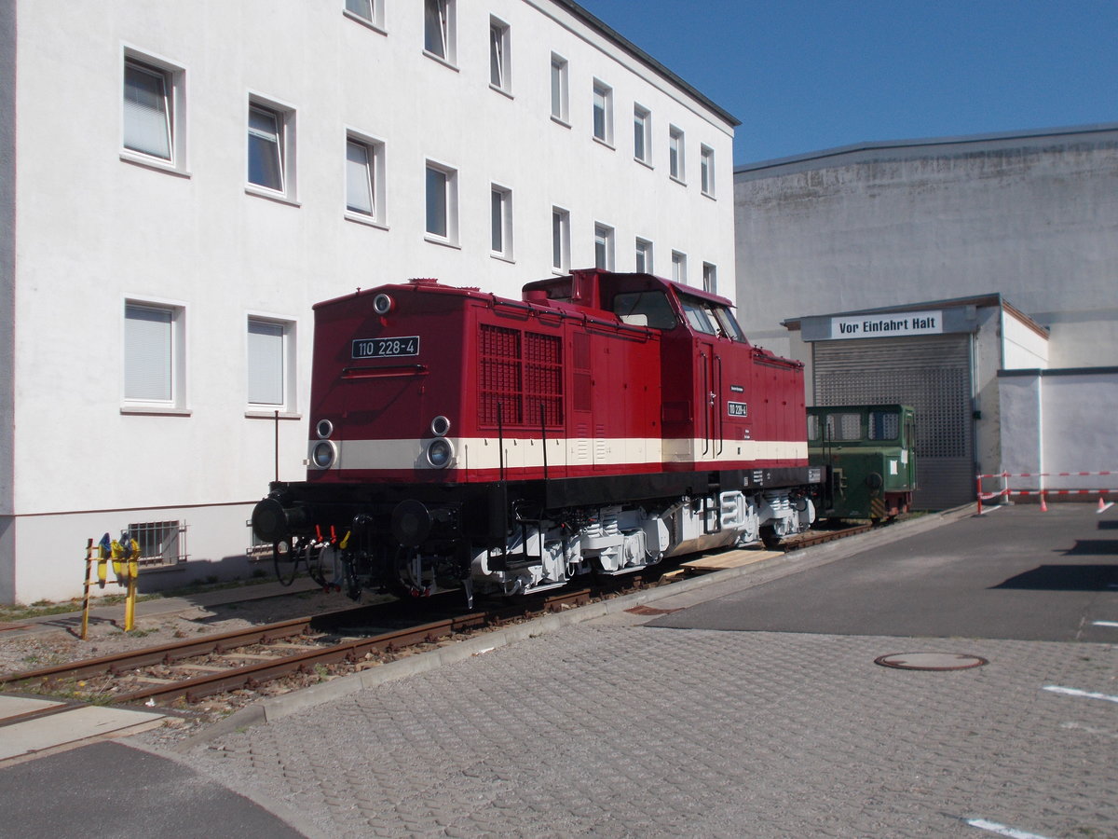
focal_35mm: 39
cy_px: 420
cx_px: 559
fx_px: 1260
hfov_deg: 47.9
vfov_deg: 36.8
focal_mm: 6.9
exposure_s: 1/250
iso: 80
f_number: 9.8
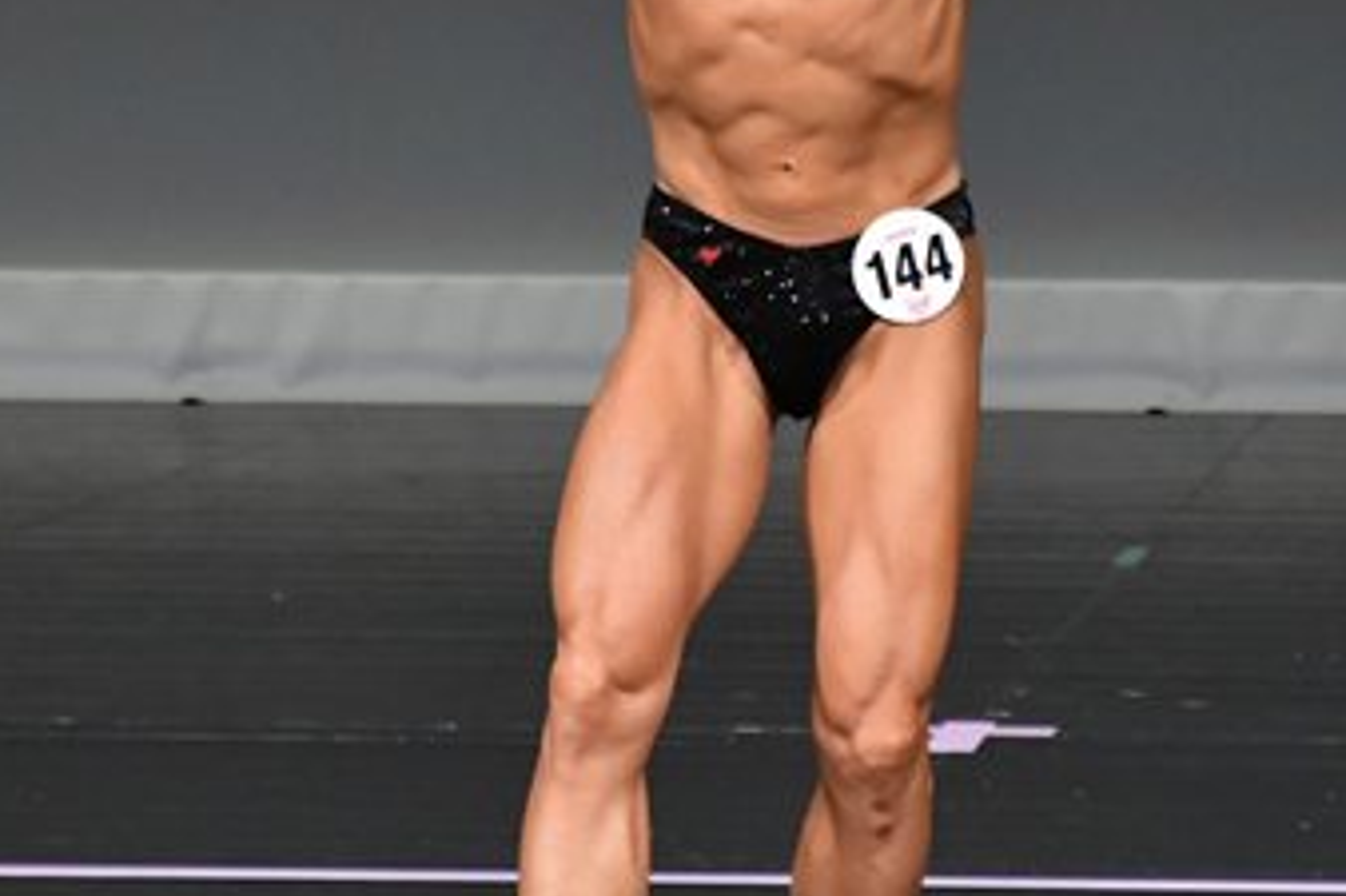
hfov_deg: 2.0
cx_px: 794
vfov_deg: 1.3
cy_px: 342
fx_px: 38565
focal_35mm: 1032
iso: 4000
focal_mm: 300
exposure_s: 1/400
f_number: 5.6
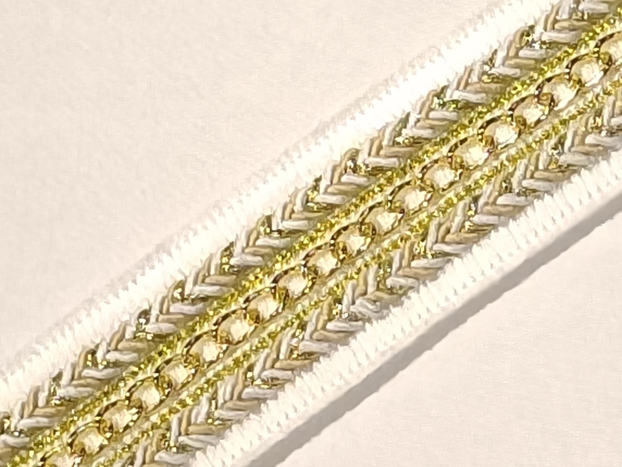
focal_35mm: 172
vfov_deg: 8.6
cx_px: 311
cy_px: 234
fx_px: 3091
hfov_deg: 11.5
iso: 2000
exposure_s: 1/4439
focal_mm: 6.57
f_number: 1.6
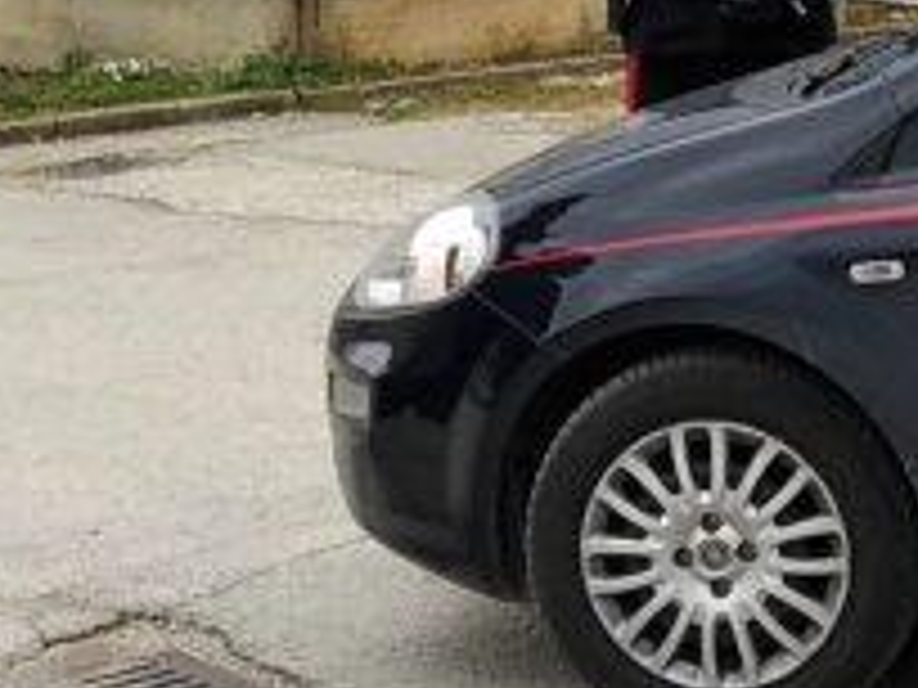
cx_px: 1040
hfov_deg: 19.1
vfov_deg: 14.3
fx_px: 2599
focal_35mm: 98
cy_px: -265
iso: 100
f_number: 2.2
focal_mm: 3.82
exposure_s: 1/375
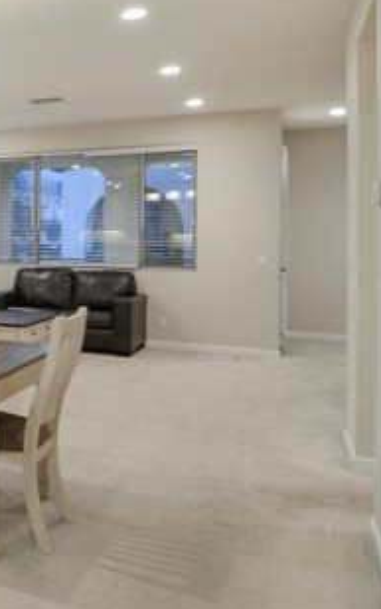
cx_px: -245
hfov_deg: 22.8
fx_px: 682
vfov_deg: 47.9
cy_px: 249
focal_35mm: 41
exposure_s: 1/3
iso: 100
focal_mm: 13
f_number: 3.2
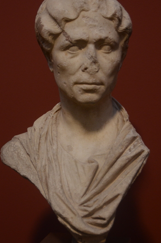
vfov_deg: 25.1
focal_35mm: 81
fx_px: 545
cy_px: 117
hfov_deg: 16.8
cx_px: 67
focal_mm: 44
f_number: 4.5
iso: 1000
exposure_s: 1/13
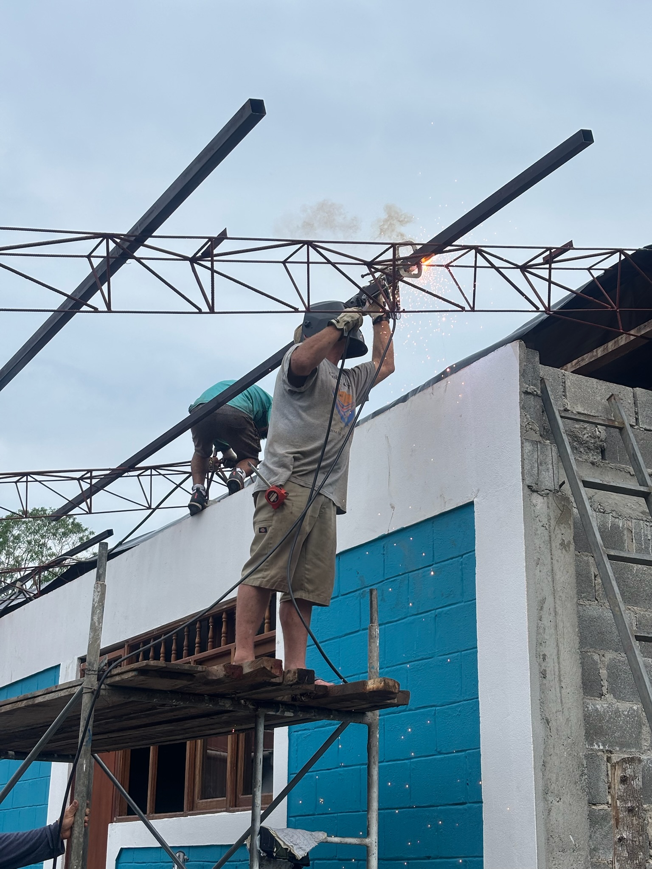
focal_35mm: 52
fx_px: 1306
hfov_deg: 28.0
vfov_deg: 36.8
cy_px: 434
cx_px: 326
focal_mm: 5.96
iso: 32
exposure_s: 1/951
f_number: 1.6
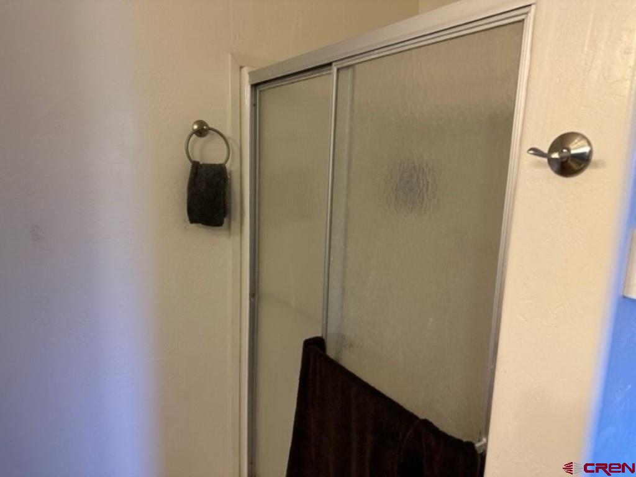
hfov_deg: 71.6
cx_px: 318
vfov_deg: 56.8
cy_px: 238
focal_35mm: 24
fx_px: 441
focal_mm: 6.86
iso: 250
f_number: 1.78
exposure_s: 1/60
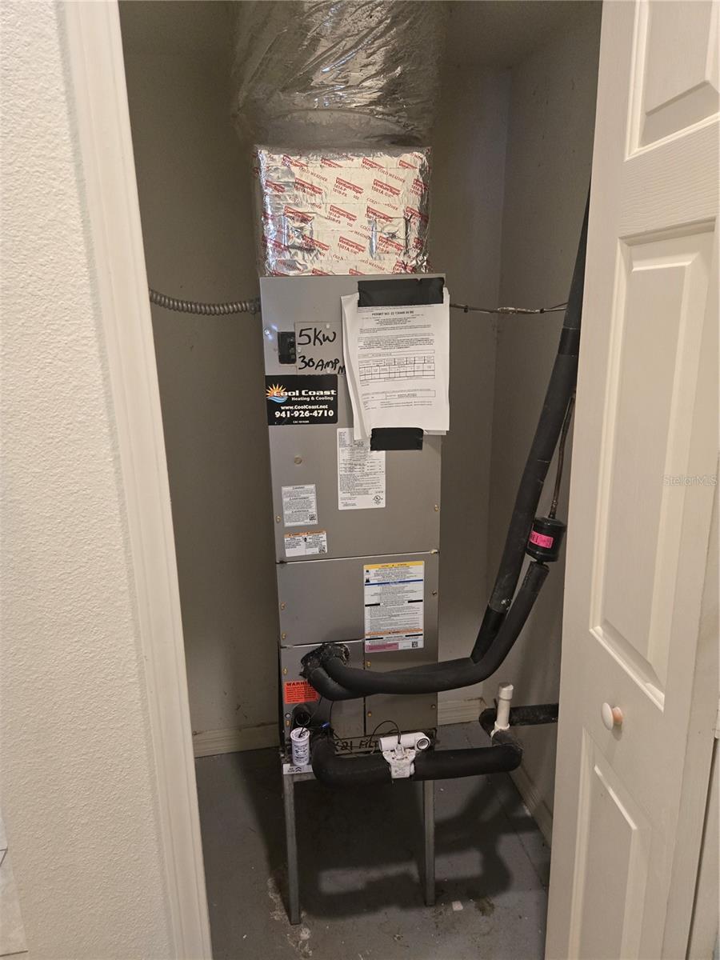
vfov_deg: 73.9
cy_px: 480
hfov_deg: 58.9
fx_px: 638
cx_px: 360
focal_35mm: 23
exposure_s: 1/120
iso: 640
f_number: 1.8
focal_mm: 5.4
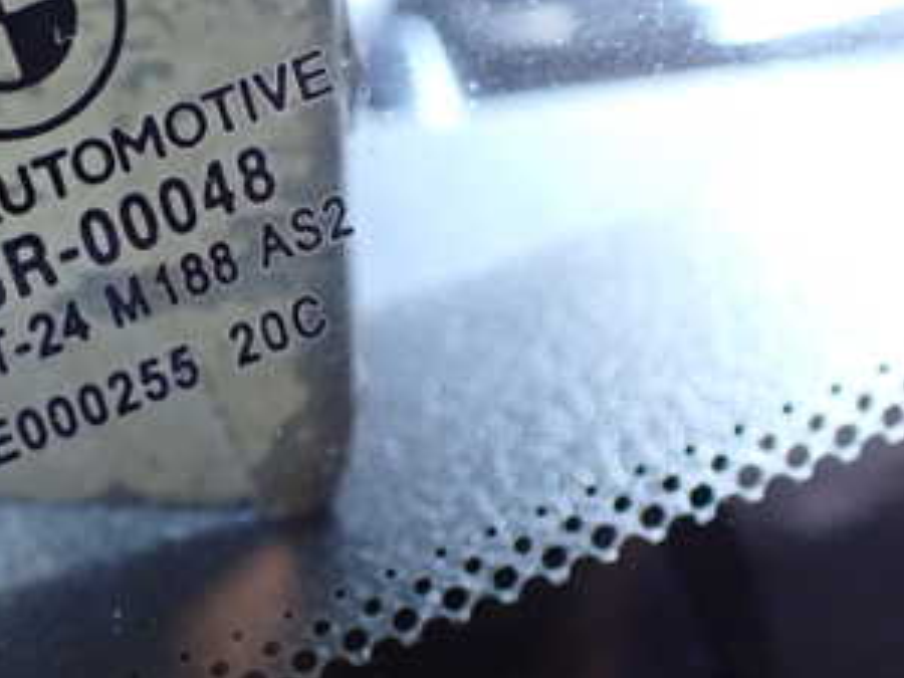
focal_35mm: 60
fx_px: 1567
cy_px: 283
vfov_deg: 24.4
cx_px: 96
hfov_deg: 30.8
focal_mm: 5.4
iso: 800
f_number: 2.3
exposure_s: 1/100
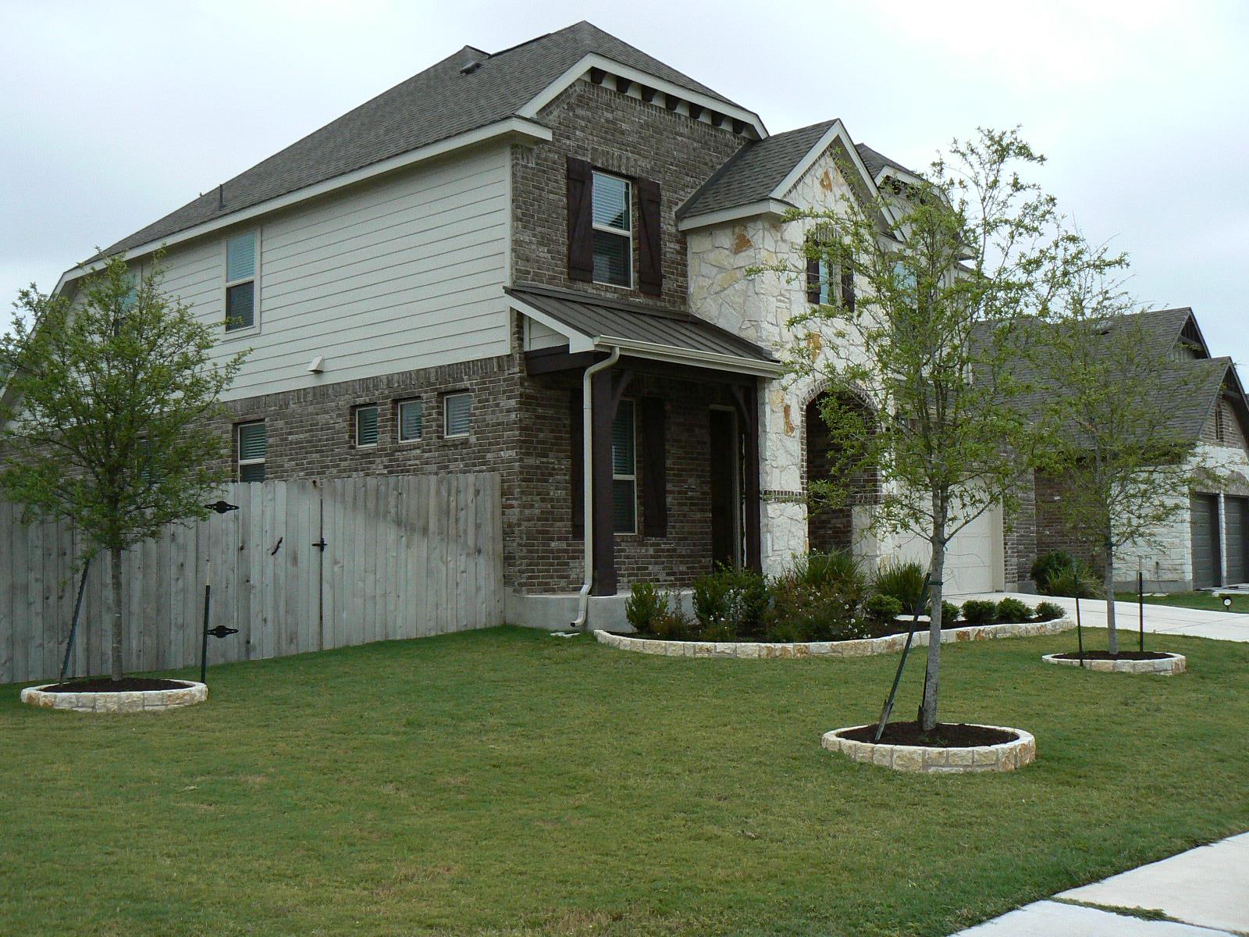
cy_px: 468
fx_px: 1299
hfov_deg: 51.4
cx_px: 624
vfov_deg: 39.7
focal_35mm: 36
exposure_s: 1/1000
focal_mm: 6
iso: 200
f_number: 3.6
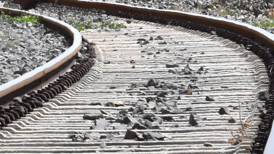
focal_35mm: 1015
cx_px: -576
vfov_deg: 1.2
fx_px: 7372
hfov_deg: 2.1
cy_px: -175
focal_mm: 100
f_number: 11
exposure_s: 1/2000
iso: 1250
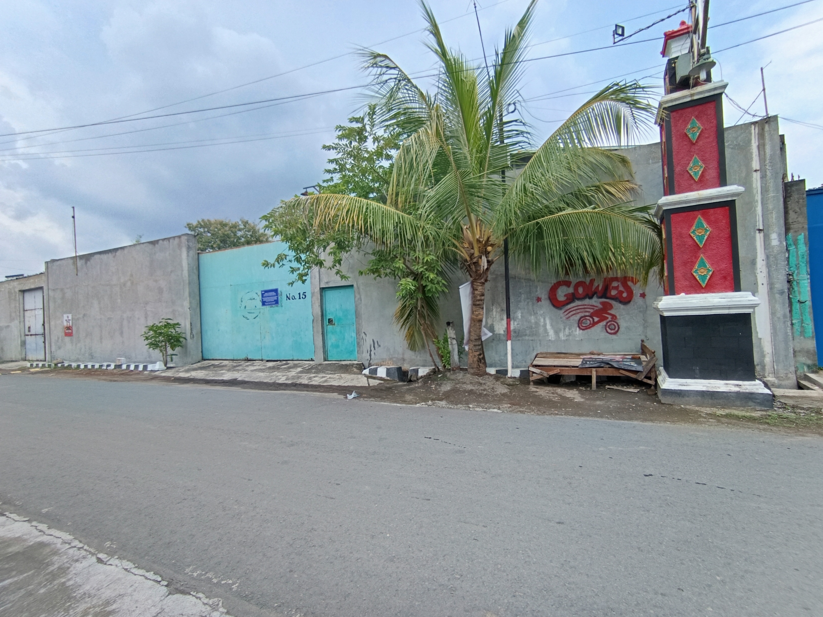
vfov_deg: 78.1
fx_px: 380
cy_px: 308
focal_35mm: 16
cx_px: 412
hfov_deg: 94.5
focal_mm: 1.65
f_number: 2.2
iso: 50
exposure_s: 1/380
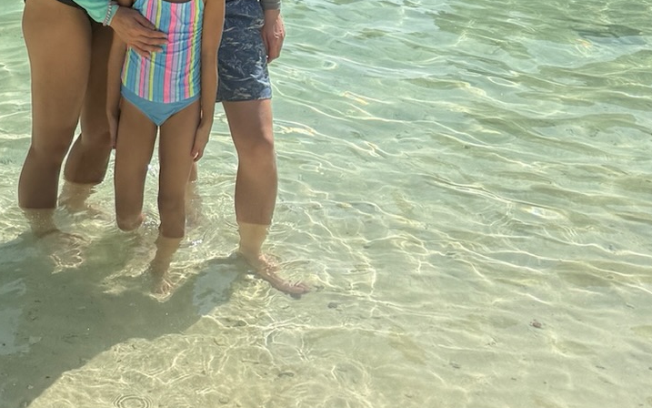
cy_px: -420
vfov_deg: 14.9
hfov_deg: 28.1
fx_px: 1262
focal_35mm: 71
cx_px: 89
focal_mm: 6.76
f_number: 1.78
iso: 80
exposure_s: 1/7353
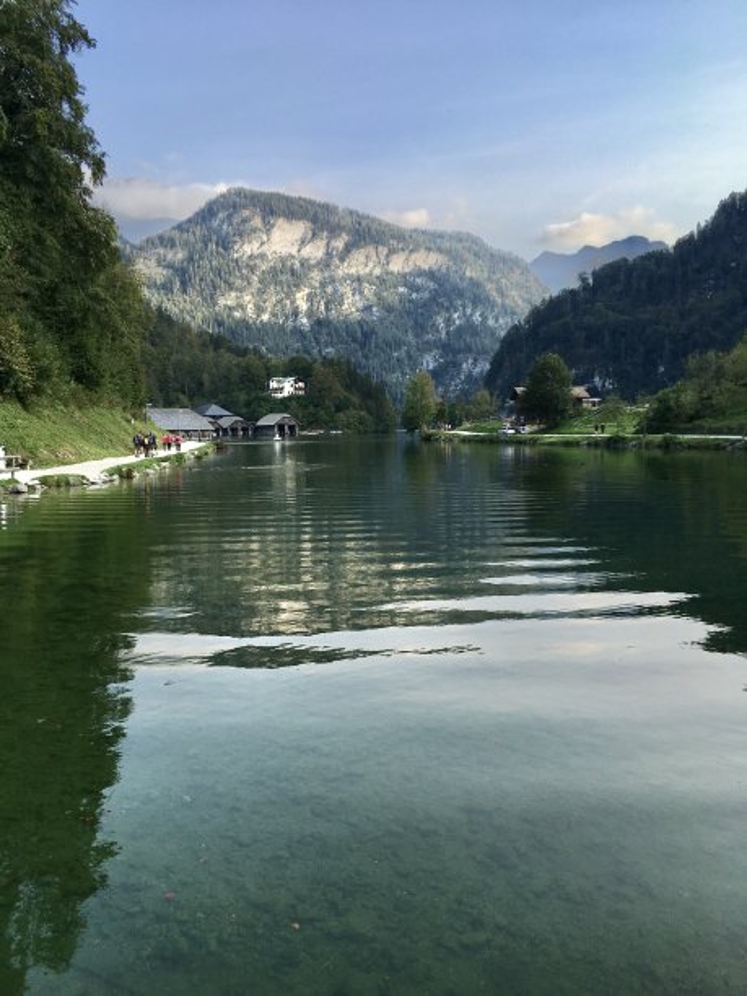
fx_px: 834
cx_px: 374
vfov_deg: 61.7
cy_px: 498
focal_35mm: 29
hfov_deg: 48.2
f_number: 2.2
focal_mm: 4.15
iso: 25
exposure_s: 1/447
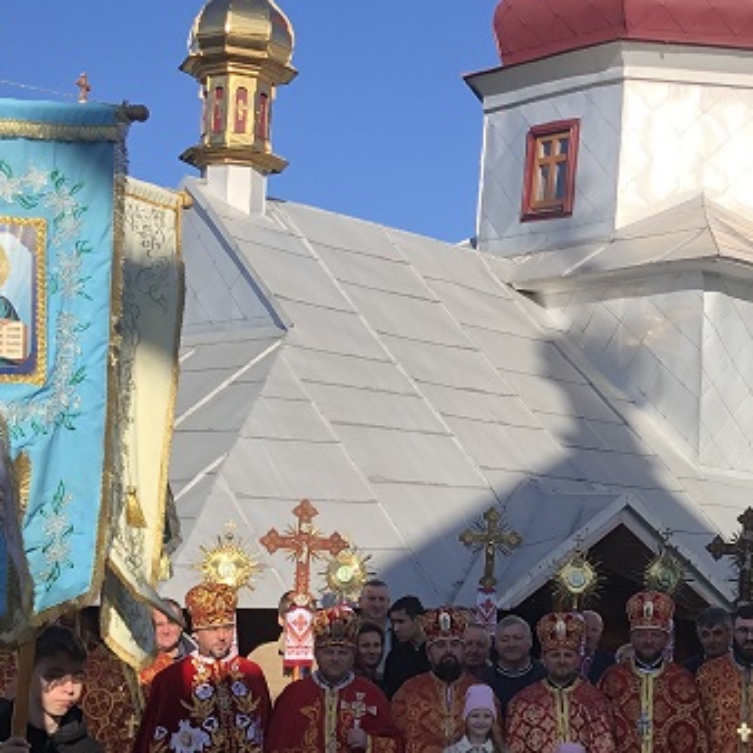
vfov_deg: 22.9
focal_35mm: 75
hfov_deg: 22.7
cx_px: 622
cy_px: 508
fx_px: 1846
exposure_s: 1/1297
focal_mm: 3.99
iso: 20
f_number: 1.8
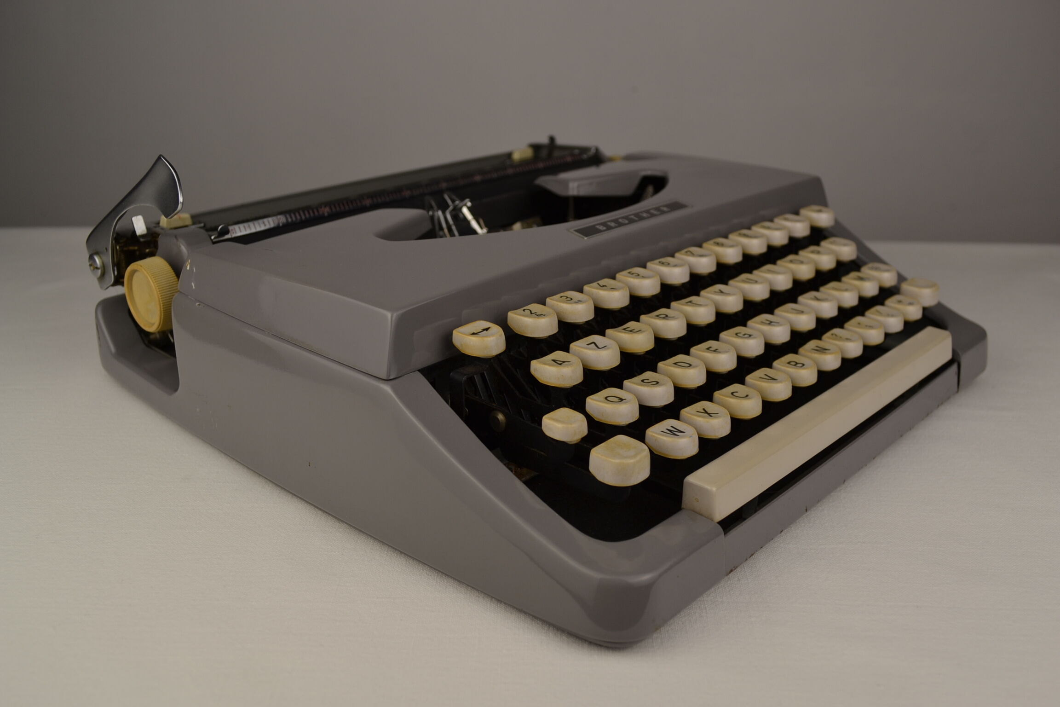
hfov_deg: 57.2
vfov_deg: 40.0
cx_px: 530
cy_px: 354
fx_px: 972
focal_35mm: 33
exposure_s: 1/125
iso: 110
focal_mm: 22
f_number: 5.6
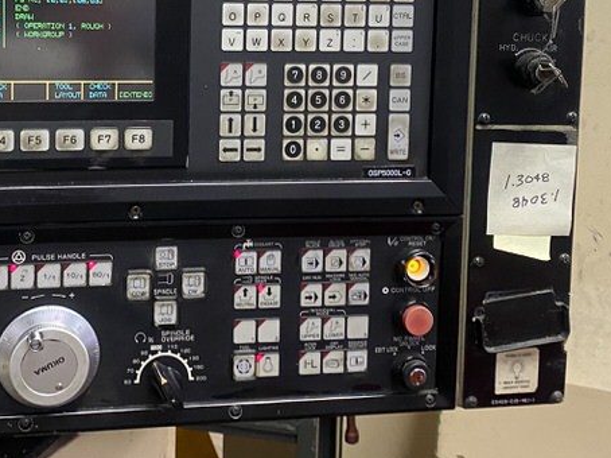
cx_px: 188
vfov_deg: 25.9
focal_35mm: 55
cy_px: 74
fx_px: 970
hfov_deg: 34.5
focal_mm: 4.25
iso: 250
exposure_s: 1/60
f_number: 1.8
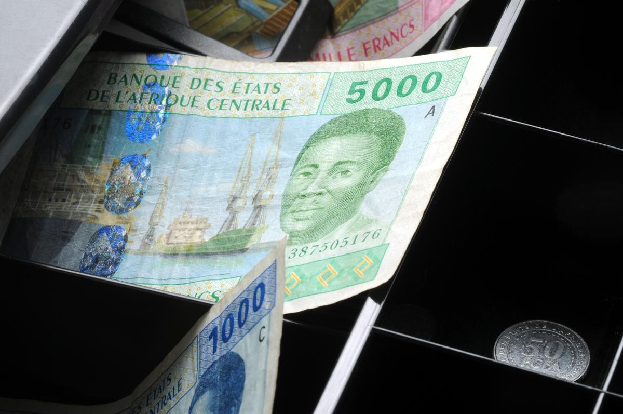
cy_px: 207
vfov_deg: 8.7
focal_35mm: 158
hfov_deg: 13.1
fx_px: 2722
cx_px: 312
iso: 200
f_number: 22
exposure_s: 1/80
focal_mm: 105
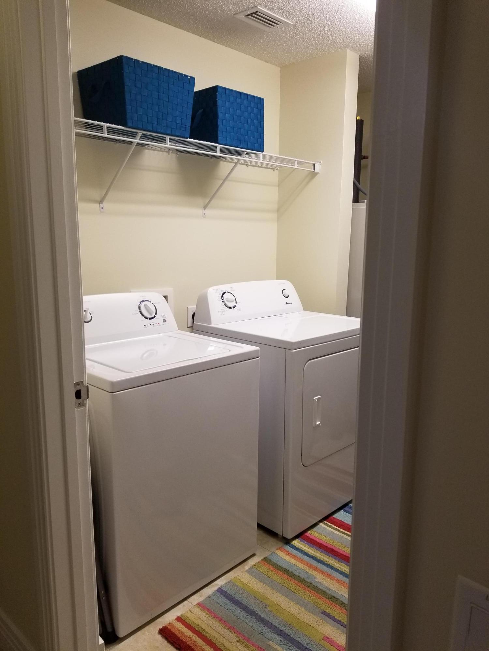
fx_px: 490
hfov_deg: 53.1
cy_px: 326
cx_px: 244
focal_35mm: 26
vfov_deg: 67.3
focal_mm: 4.25
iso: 125
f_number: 1.7
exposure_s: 1/60
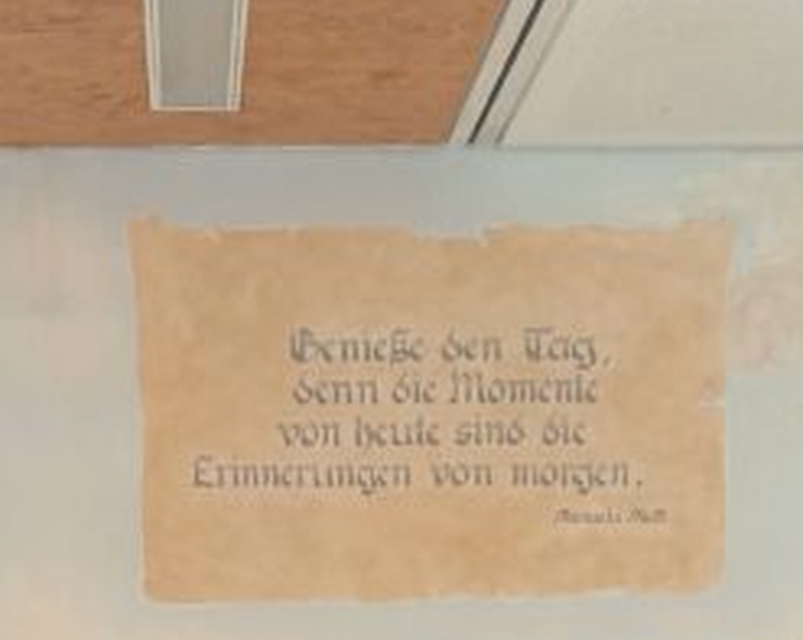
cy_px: 897
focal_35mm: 76
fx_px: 1804
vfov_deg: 18.3
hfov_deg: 24.7
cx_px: 153
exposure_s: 1/50
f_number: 1.8
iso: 200
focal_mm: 4.65
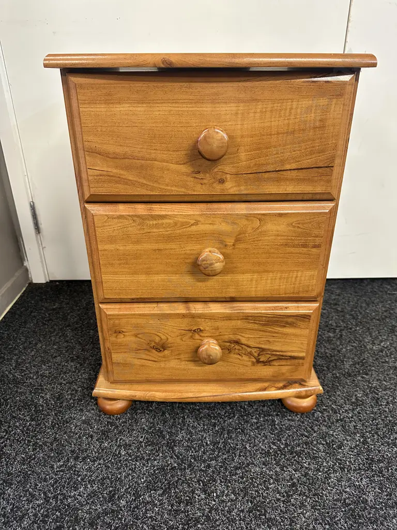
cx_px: 198
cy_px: 265
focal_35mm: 24
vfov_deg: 71.6
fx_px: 367
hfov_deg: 56.8
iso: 320
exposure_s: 1/50
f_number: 1.78
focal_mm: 6.86
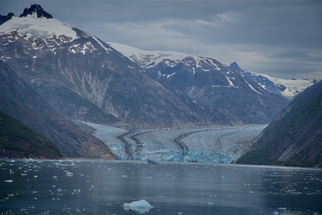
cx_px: 161
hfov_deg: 17.1
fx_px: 1074
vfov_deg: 11.4
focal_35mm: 120
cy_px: 108
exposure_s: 1/250
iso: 100
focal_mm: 120
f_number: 8
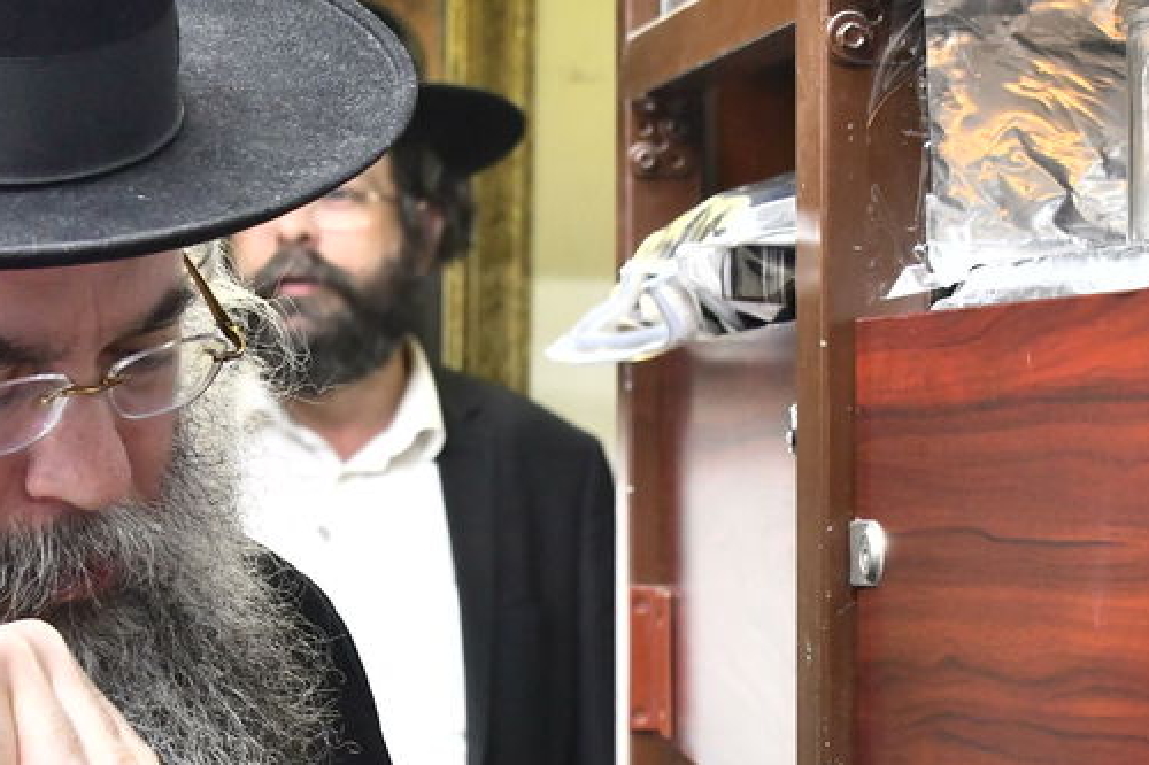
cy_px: 502
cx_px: 604
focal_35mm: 112
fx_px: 3573
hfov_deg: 18.3
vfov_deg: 12.2
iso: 1250
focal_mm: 40
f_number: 5.6
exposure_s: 1/160
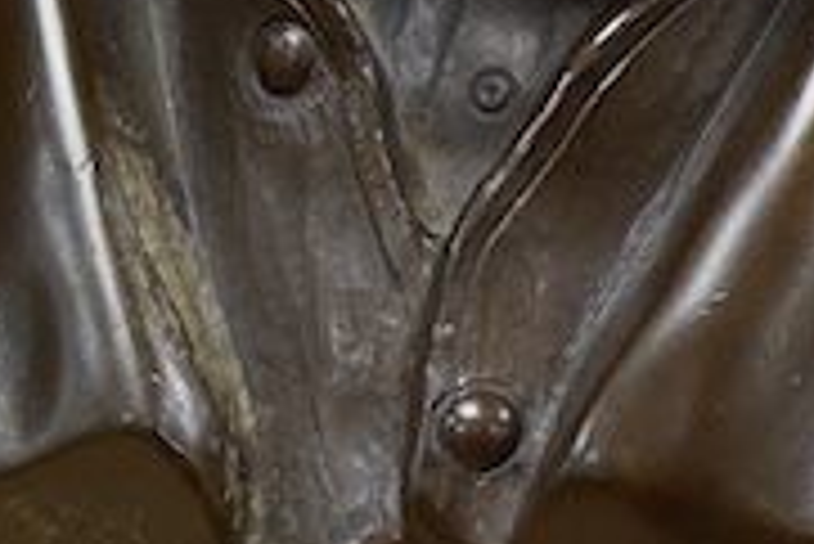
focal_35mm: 224
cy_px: 629
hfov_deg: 8.9
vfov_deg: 6.1
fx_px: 5069
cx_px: -450
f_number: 8
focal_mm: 30
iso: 1250
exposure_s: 1/125
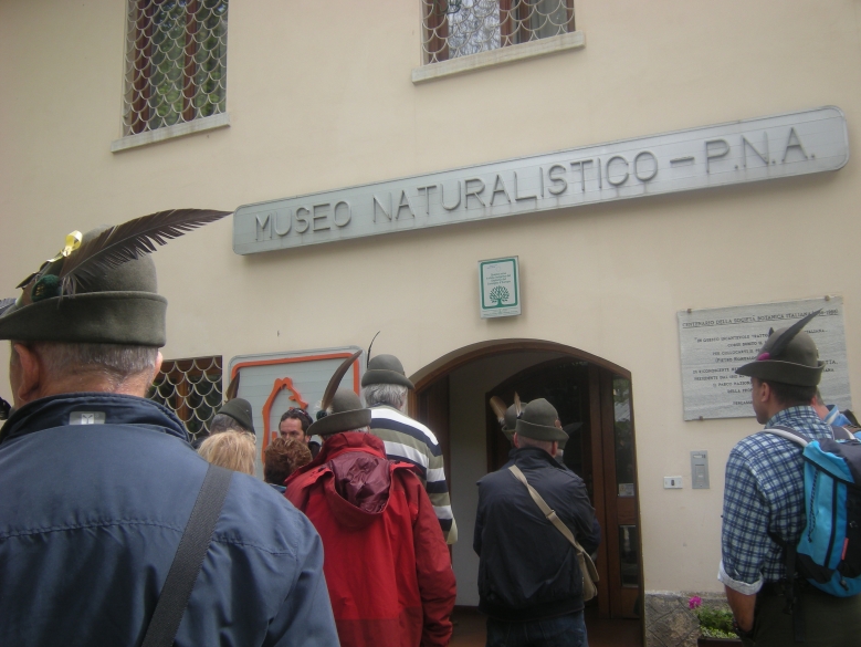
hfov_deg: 47.8
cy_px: 316
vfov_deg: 36.8
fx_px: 970
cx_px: 440
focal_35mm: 39
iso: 64
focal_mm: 6.3
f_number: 3.2
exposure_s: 1/125
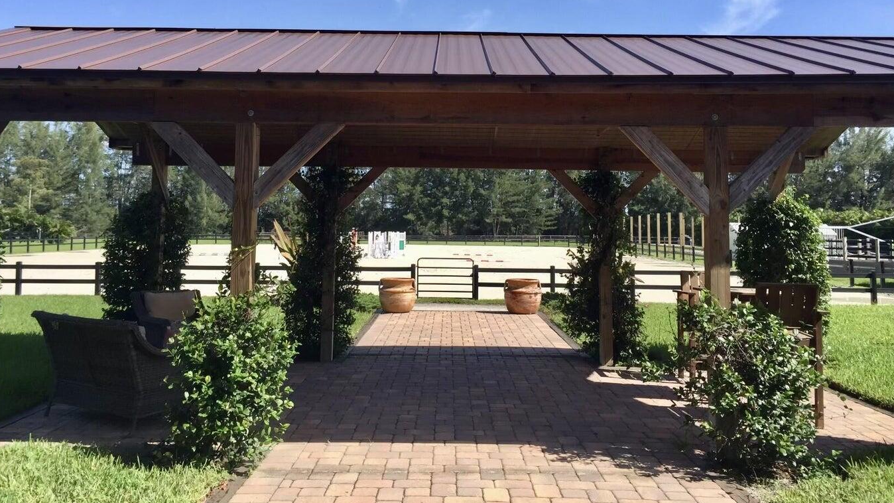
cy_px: 166
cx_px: 447
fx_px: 759
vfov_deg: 36.3
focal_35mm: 32
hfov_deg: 61.0
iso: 32
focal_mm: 4.15
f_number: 2.2
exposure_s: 1/1099
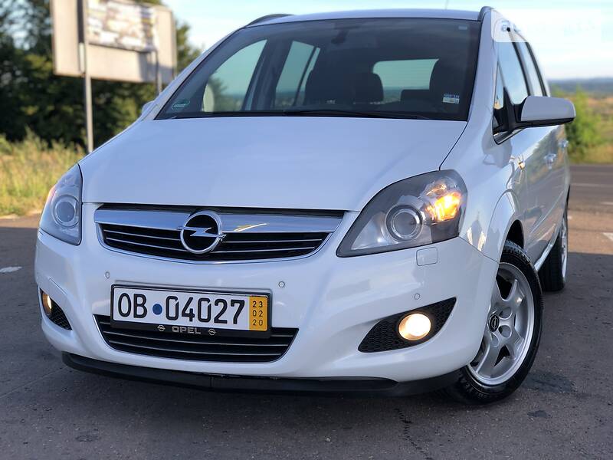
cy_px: 230
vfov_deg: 25.7
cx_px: 306
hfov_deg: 33.8
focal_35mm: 57
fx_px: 1009
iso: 20
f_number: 2.8
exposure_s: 1/149
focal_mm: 6.6
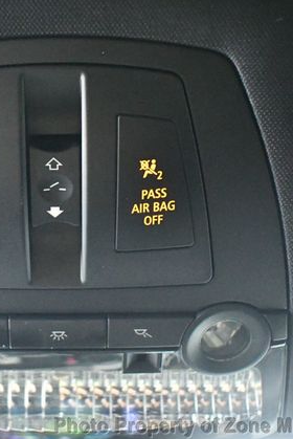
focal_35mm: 55
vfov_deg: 36.2
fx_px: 670
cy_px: 222
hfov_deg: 24.1
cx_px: 42
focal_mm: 18
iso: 12800
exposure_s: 1/50
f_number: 3.5
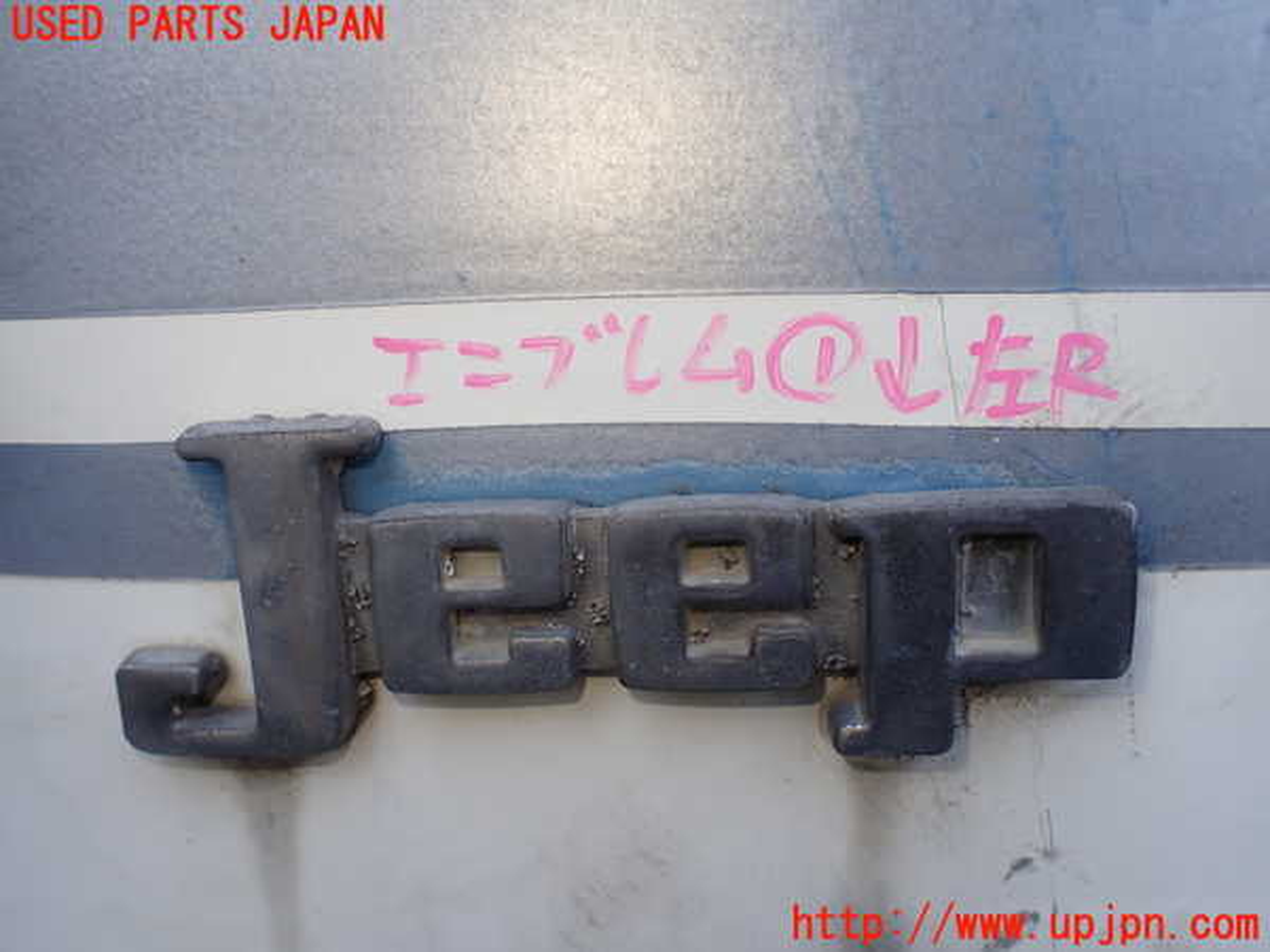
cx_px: 635
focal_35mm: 30
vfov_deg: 46.8
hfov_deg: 60.0
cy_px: 476
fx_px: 1101
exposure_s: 1/200
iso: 100
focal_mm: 5.4
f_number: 2.3
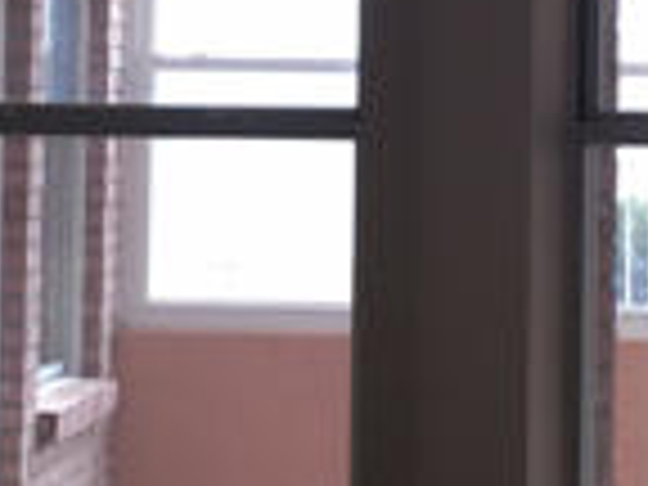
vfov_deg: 11.4
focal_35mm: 129
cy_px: 76
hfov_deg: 15.2
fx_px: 2415
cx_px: 459
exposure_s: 1/57
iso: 32
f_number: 2.2
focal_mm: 4.15
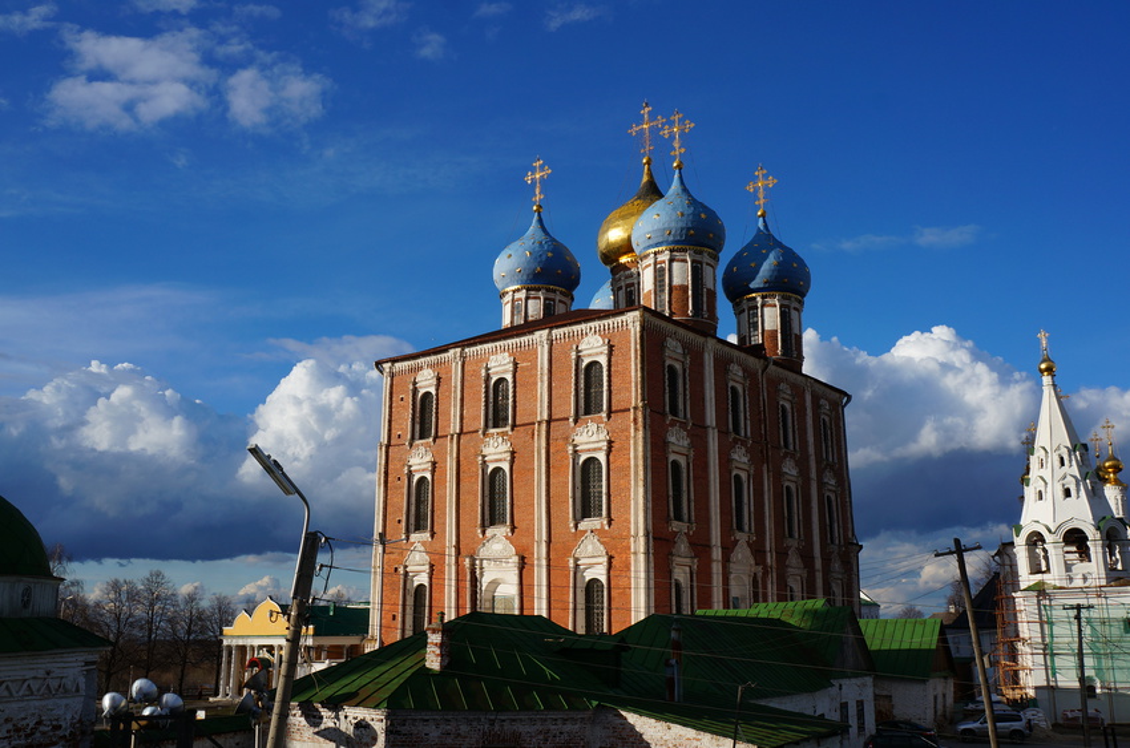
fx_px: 1034
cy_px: 374
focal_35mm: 33
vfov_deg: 39.8
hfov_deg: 57.3
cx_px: 565
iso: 100
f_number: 9
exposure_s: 1/320
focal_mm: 22
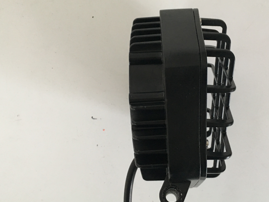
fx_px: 311
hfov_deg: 46.6
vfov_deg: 35.9
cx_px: 159
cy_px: 95
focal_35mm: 40
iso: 200
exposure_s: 1/33
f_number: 2.2
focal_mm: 4.15
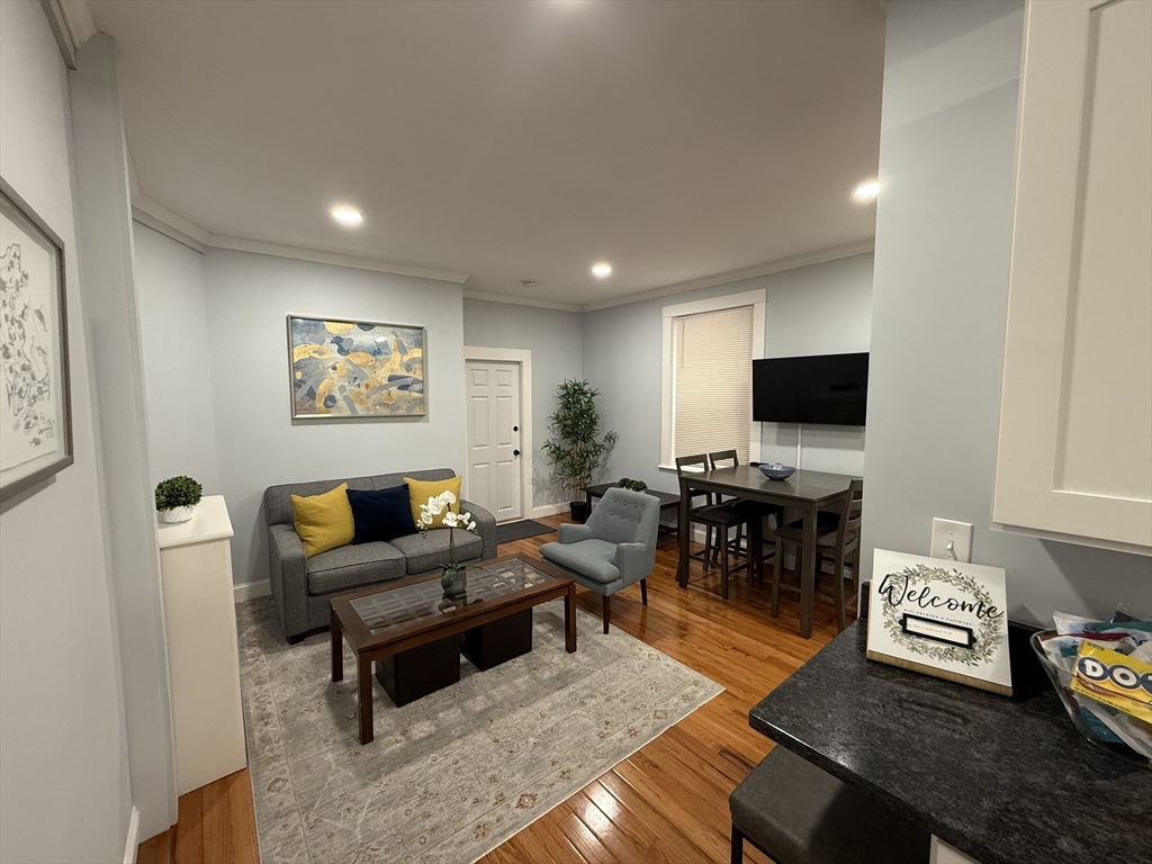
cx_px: 576
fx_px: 466
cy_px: 432
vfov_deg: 85.7
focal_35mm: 14
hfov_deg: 102.1
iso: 250
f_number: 2.2
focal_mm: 2.22
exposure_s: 1/60
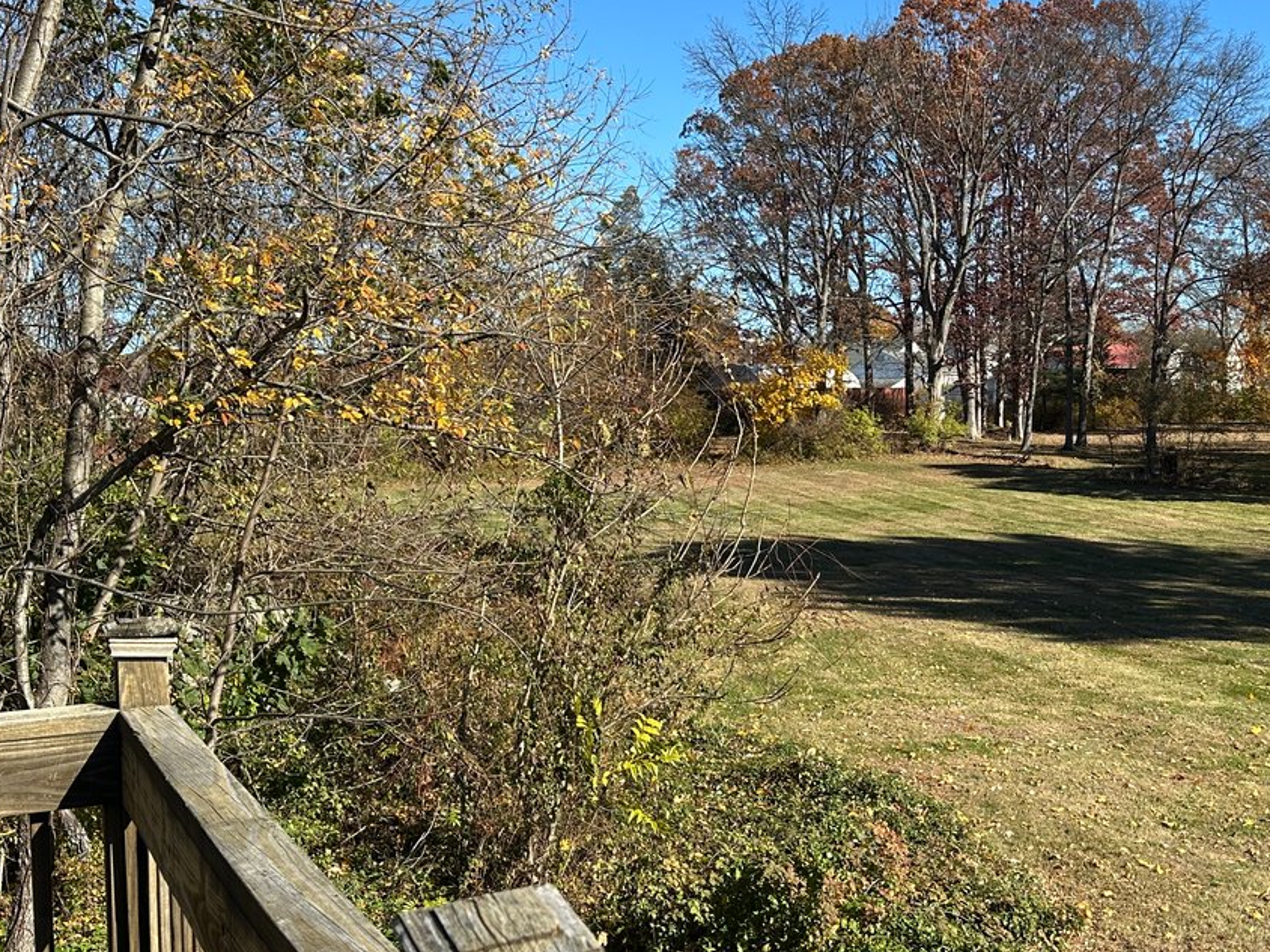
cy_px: 437
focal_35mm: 43
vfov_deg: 33.6
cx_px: 687
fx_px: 1578
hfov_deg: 43.8
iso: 80
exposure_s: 1/2732
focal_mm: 6.86
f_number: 1.78
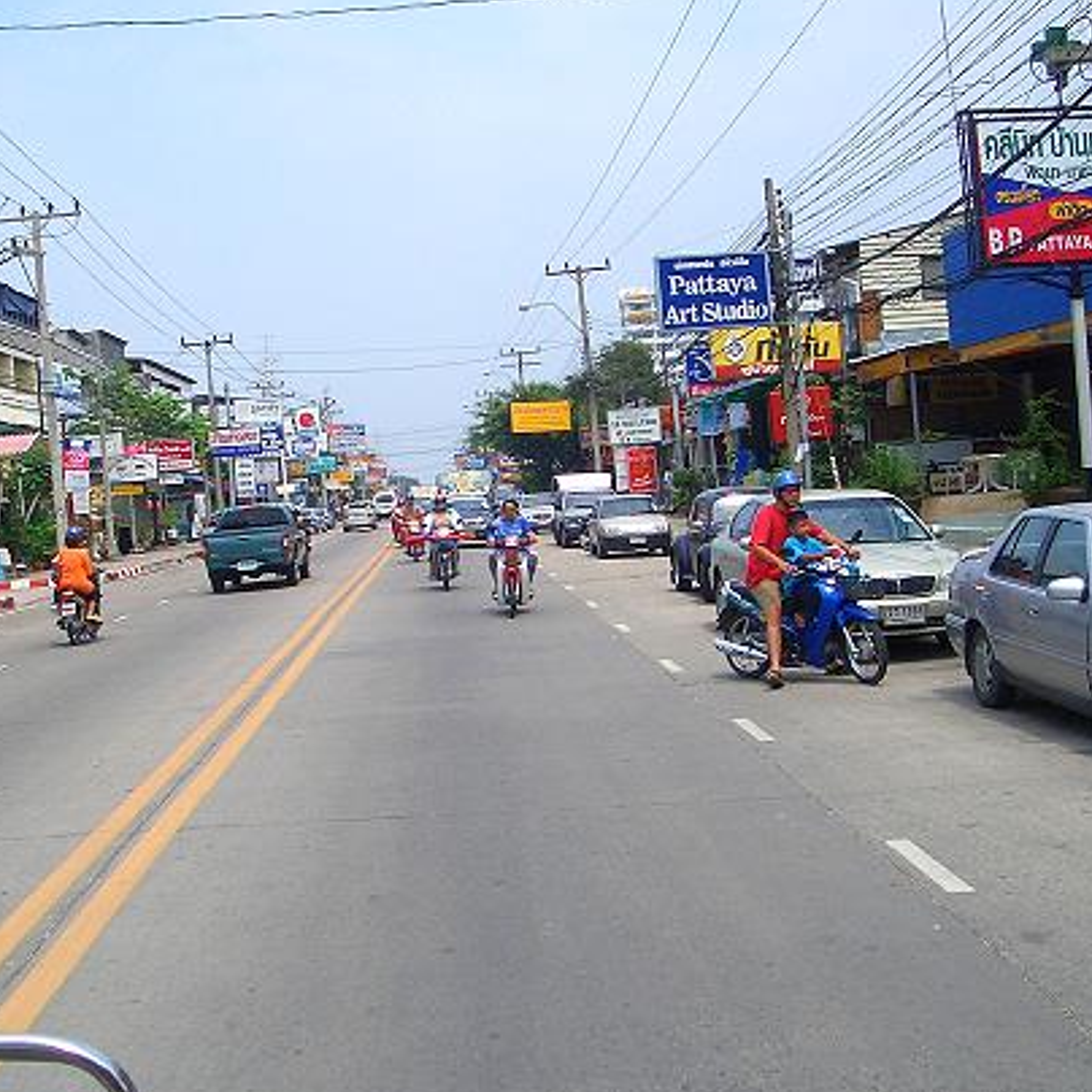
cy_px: 530
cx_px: 446
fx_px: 1642
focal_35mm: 46
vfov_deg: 36.8
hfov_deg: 36.7
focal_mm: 5.8
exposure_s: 1/640
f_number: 4.3
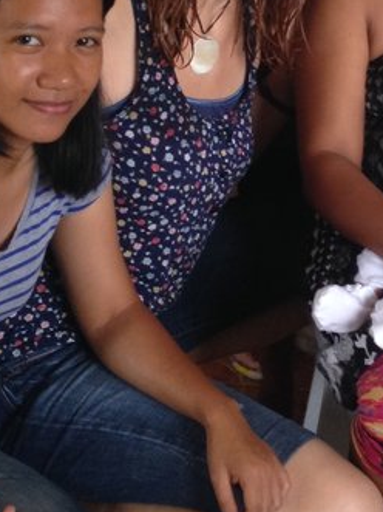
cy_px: -17
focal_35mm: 102
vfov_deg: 18.7
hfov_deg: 14.3
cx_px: 349
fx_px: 1506
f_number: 2.4
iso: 125
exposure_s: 1/20
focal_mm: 4.12
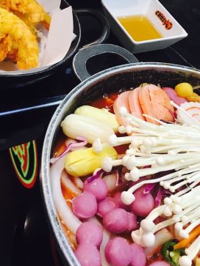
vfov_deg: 33.7
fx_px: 432
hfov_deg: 26.1
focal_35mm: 56
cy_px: 67
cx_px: 103
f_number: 2.2
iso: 64
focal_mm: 4.15
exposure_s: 1/33
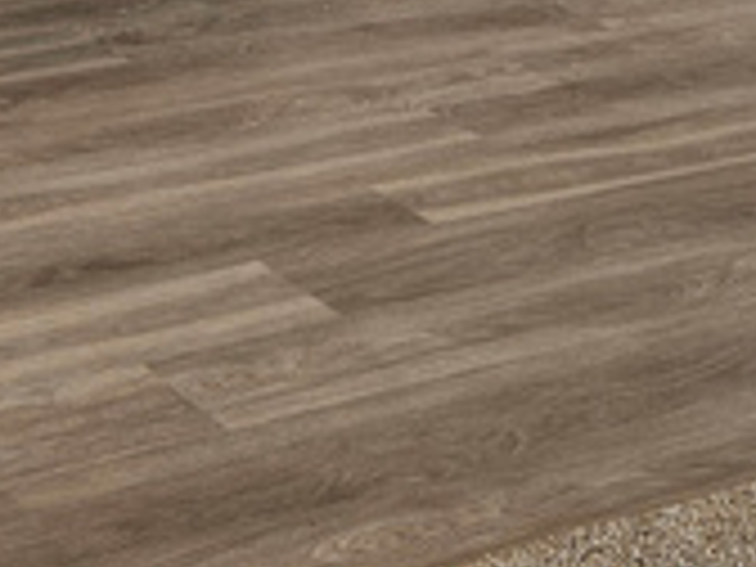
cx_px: -198
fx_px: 2293
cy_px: -662
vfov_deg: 12.1
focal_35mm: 105
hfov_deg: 17.7
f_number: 1.8
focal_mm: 5.4
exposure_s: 1/120
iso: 100
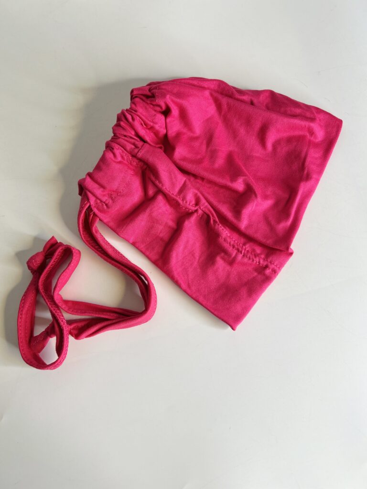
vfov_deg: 67.3
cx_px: 184
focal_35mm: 26
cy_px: 244
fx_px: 368
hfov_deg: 53.1
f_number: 1.5
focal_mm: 5.7
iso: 40
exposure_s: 1/121
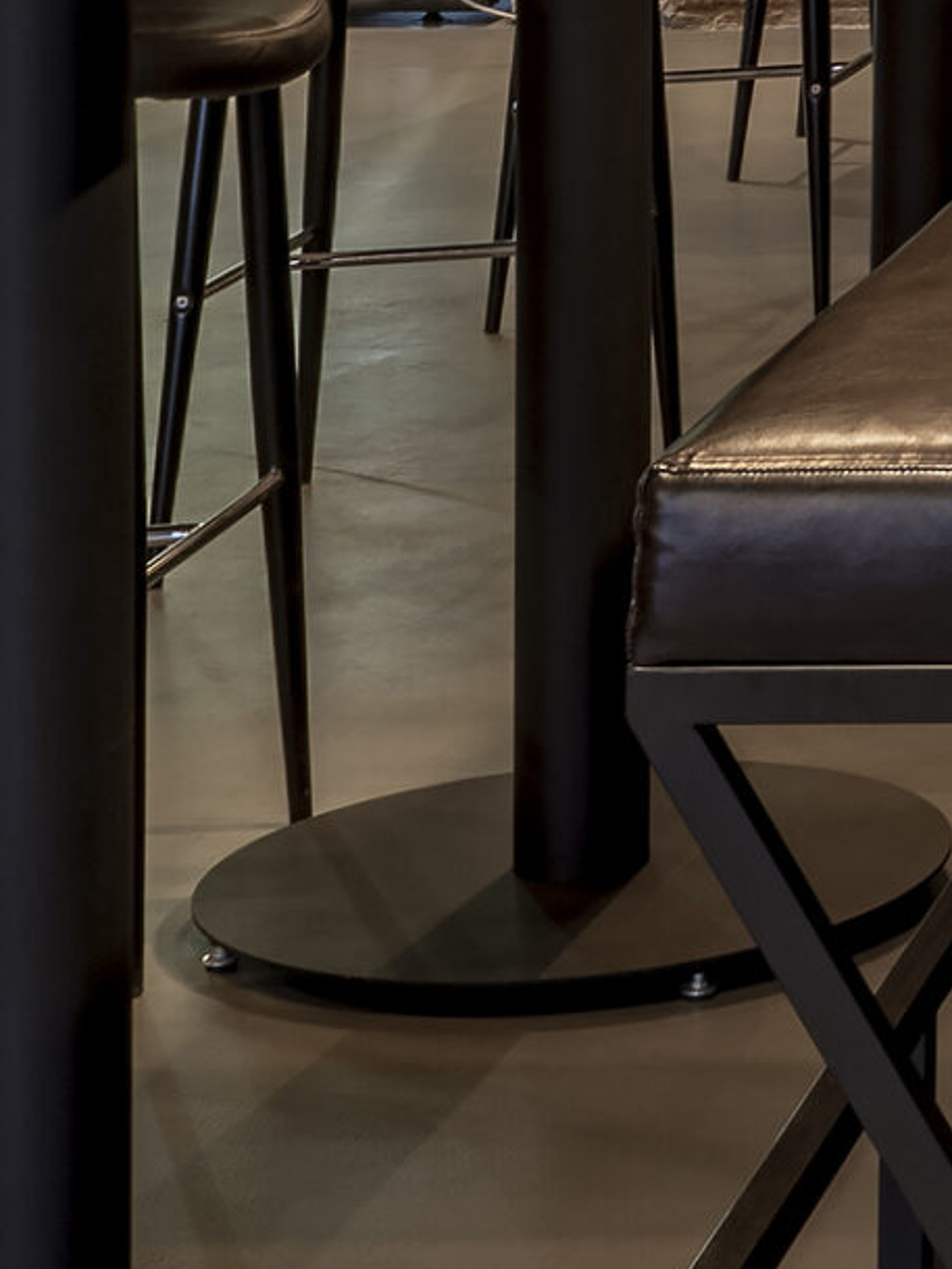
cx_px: 1854
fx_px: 5242
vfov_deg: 12.9
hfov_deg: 9.7
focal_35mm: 143
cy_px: -804
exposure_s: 1.3
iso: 100
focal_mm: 17
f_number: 10
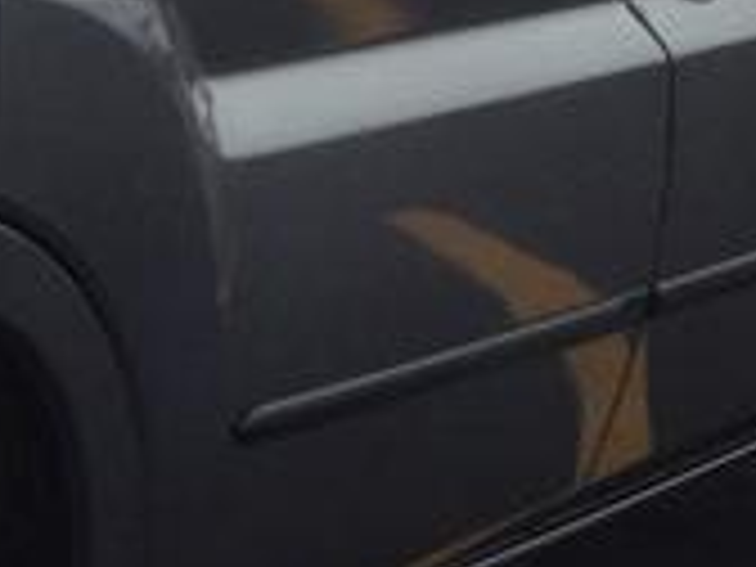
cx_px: -792
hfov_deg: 9.2
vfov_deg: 7.4
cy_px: 45
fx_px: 4390
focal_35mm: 201
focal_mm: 4.13
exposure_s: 1/889
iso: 50
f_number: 2.4
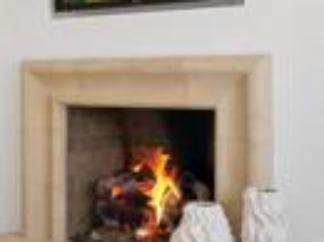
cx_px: -47
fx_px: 710
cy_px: 90
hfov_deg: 23.8
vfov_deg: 19.3
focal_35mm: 76
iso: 500
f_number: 13
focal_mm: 16
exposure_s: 1/5
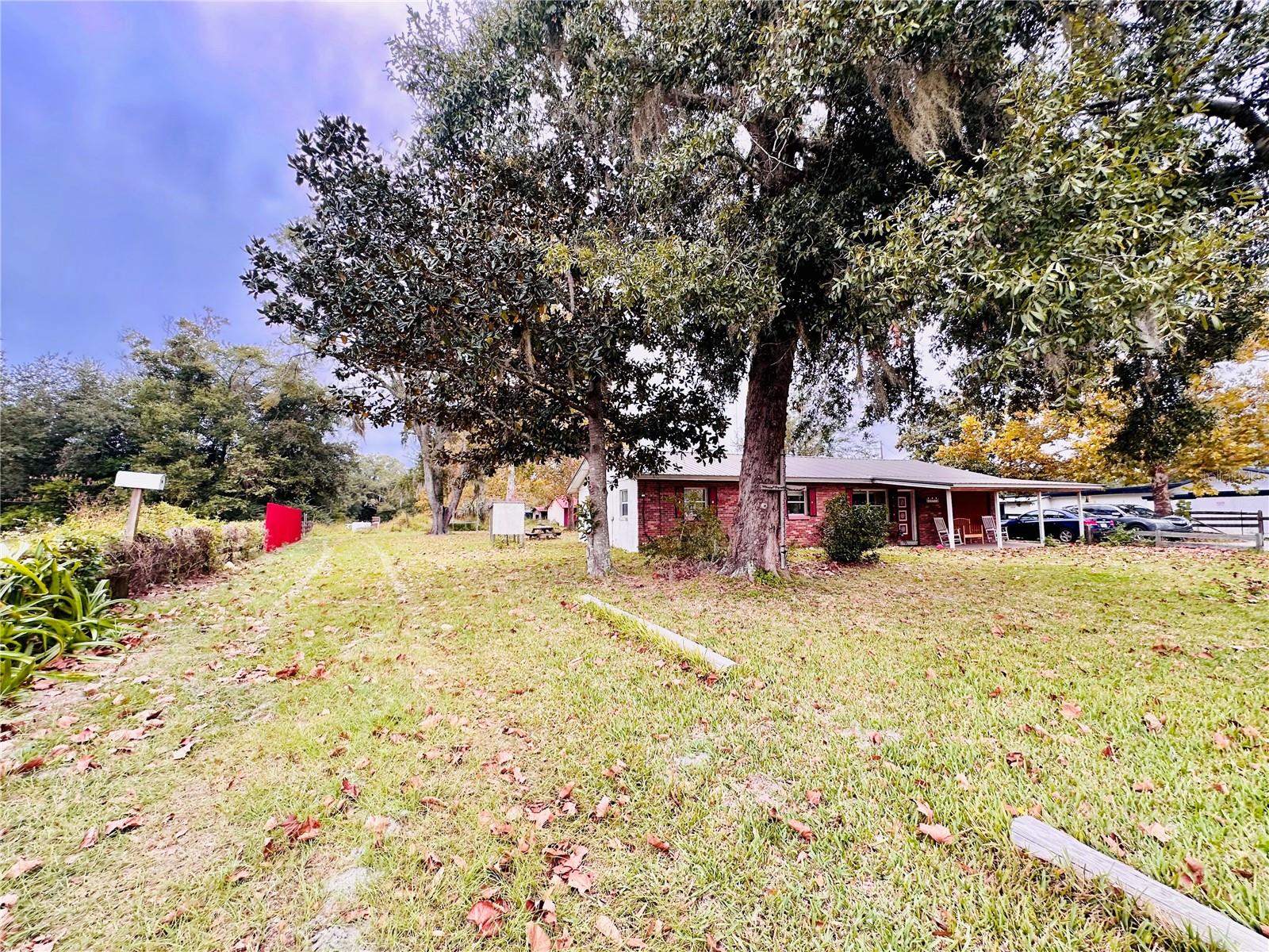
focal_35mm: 14
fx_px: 513
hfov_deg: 102.1
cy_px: 476
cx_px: 634
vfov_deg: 85.7
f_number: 2.2
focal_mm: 2.22
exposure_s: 1/138
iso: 40
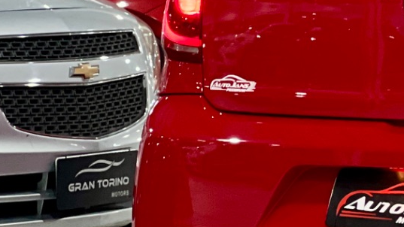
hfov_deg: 7.1
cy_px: 74
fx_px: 3214
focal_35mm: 300
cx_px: 618
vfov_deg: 4.0
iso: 320
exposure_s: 1/24
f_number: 2.8
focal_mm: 9
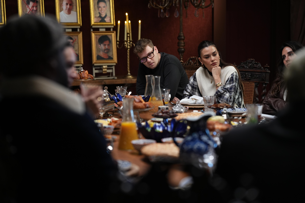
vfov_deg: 16.1
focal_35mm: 85
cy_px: 102
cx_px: 152
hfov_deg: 23.9
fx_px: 720
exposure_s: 1/160
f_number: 2.2
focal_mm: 85
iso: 2000
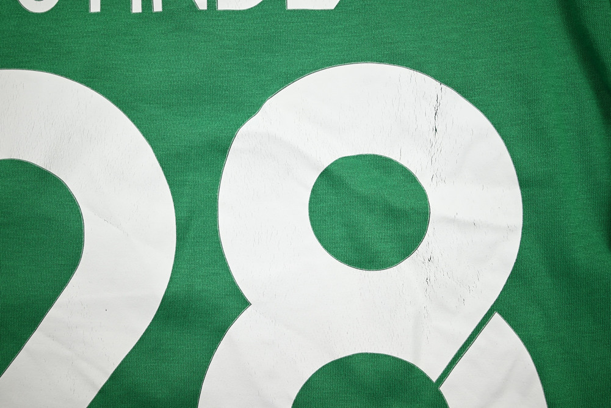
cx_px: 306
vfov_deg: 33.4
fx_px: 679
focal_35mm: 40
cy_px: 204
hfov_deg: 48.4
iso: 200
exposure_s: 1/125
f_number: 5.3
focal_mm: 40
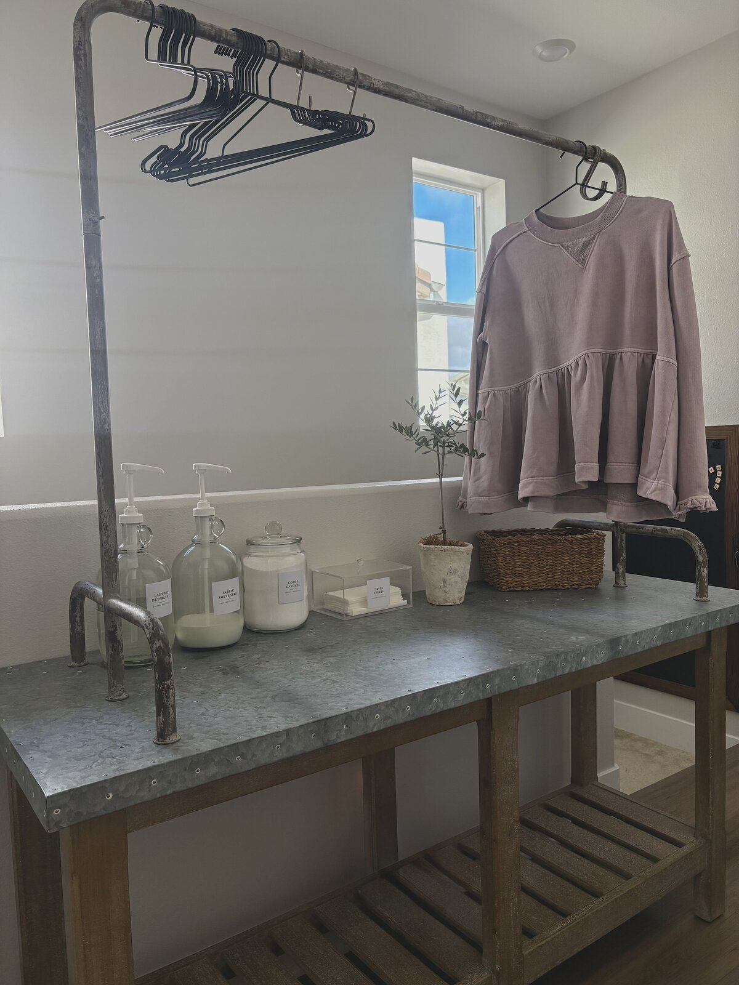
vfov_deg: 67.3
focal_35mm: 26
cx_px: 370
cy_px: 492
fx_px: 740
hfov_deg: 53.1
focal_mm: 5.96
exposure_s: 1/164
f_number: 1.6
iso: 125
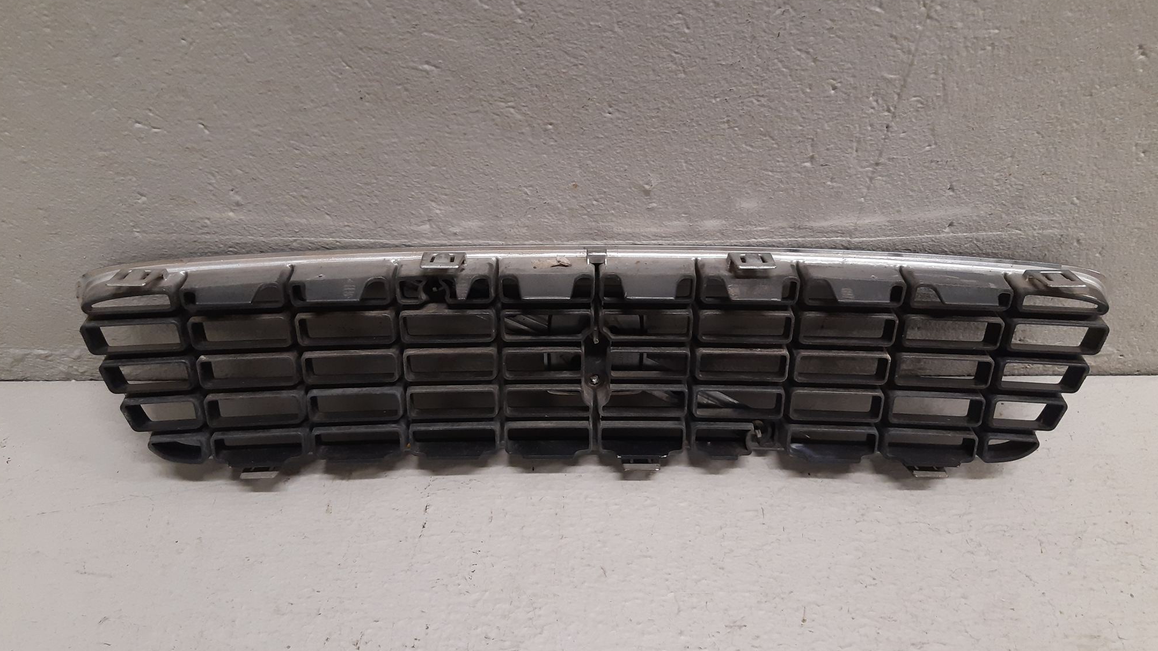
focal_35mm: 29
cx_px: 577
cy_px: 325
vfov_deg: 40.2
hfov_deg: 66.1
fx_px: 890
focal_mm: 3.93
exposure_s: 1/50
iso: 160
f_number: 1.7
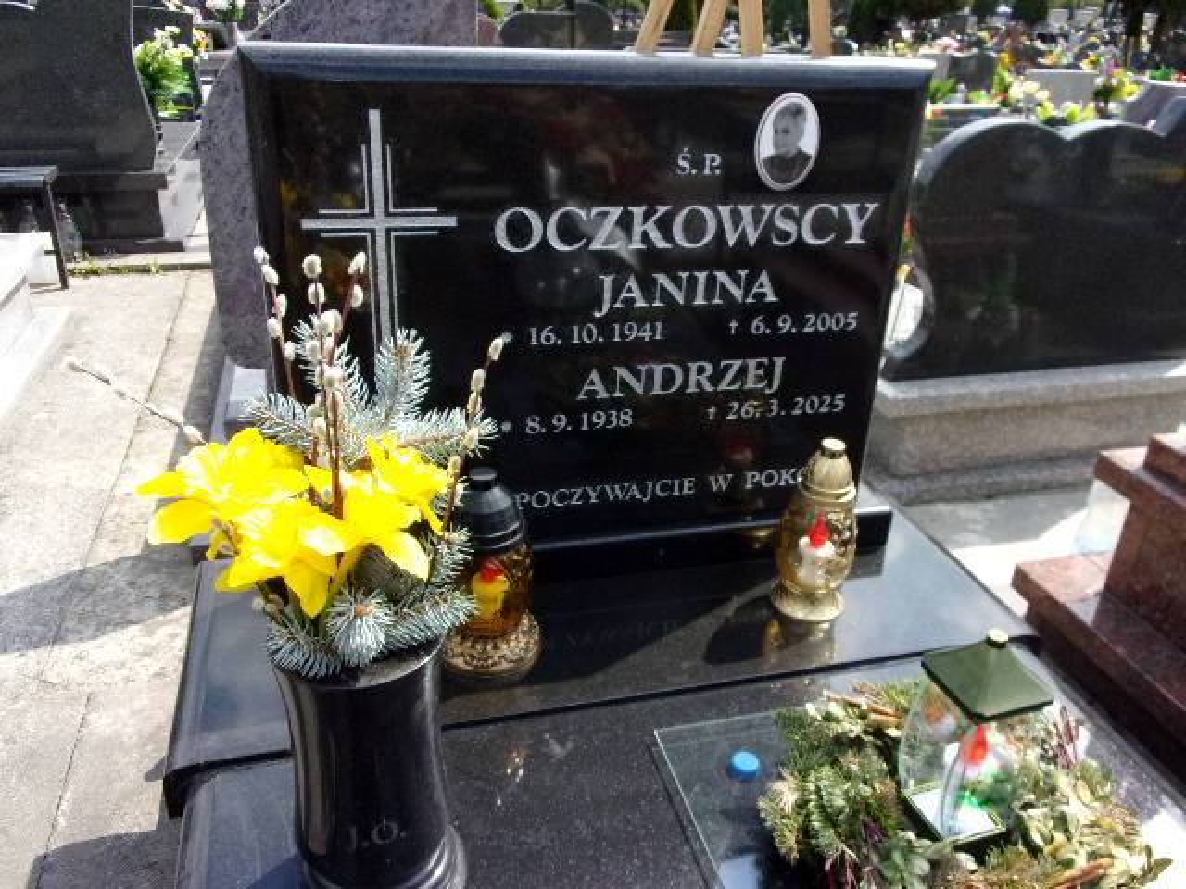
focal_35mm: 28
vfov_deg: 49.7
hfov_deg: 63.4
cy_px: 444
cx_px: 593
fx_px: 959
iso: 200
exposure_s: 1/140
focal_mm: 5.1
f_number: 10.8
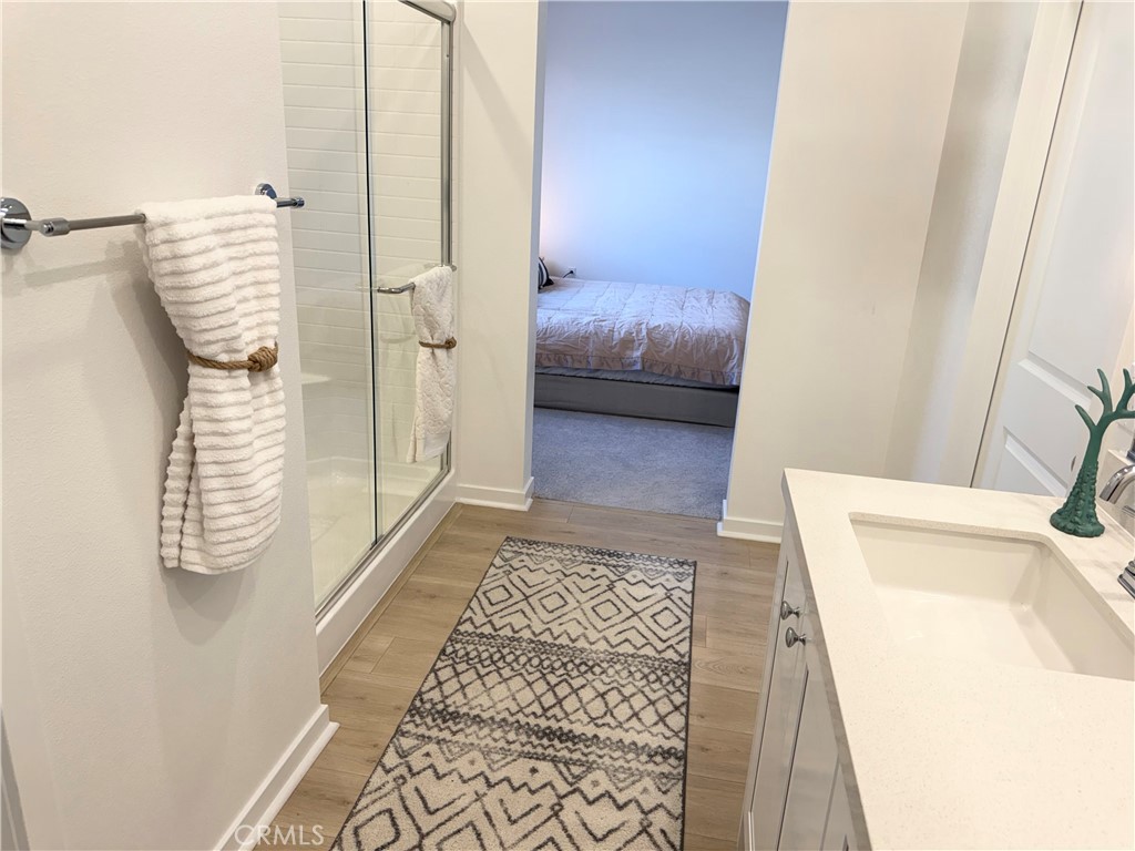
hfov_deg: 71.6
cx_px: 568
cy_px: 426
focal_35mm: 24
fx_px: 787
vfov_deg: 56.8
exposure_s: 1/120
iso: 80
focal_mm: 6.76
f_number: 1.78
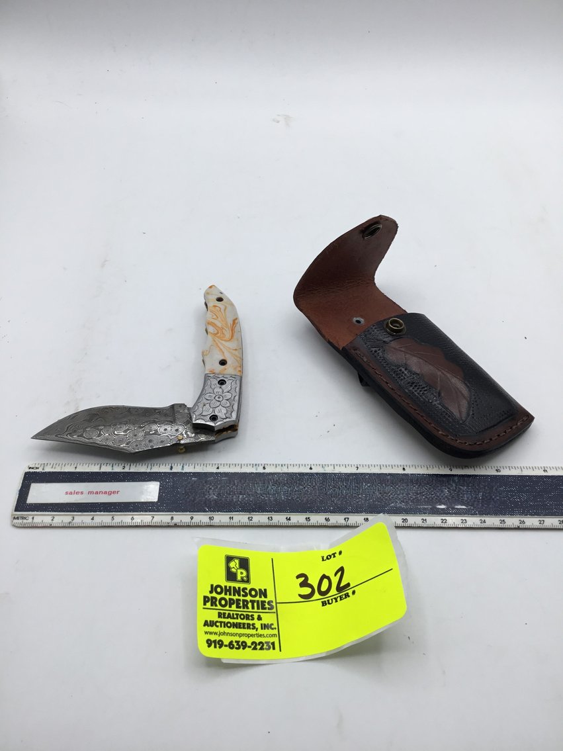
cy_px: 376
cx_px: 282
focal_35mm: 31
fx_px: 672
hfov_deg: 45.4
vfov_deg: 58.4
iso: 25
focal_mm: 3.3
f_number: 2.4
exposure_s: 1/121
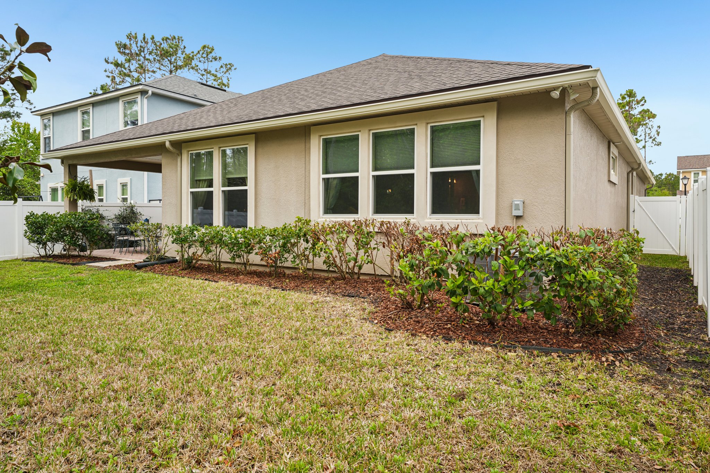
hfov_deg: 73.7
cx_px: 355
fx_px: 473
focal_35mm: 24
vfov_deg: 53.1
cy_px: 236
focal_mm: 24
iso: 100
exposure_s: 1/30
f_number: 10
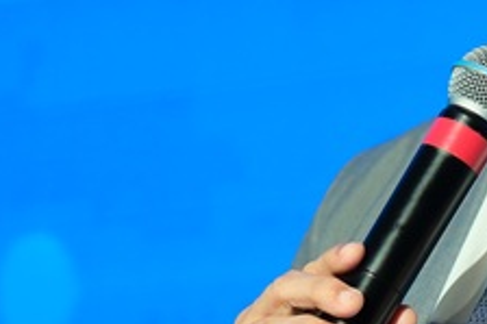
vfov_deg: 2.7
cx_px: 474
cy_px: 185
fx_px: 6813
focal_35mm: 504
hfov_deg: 4.1
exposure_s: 1/800
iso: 800
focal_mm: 75
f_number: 1.2
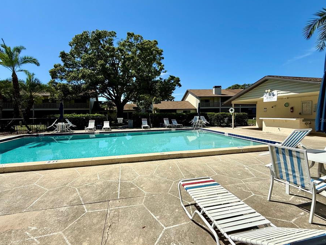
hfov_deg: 94.4
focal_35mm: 16
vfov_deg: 78.1
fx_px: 151
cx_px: 156
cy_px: 120
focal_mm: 2.22
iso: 50
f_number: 2.2
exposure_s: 1/3460
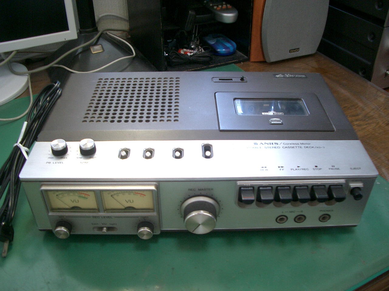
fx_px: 393
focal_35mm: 35
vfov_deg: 40.7
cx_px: 194
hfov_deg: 52.6
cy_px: 146
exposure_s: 1/30
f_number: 2.6
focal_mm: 5.8
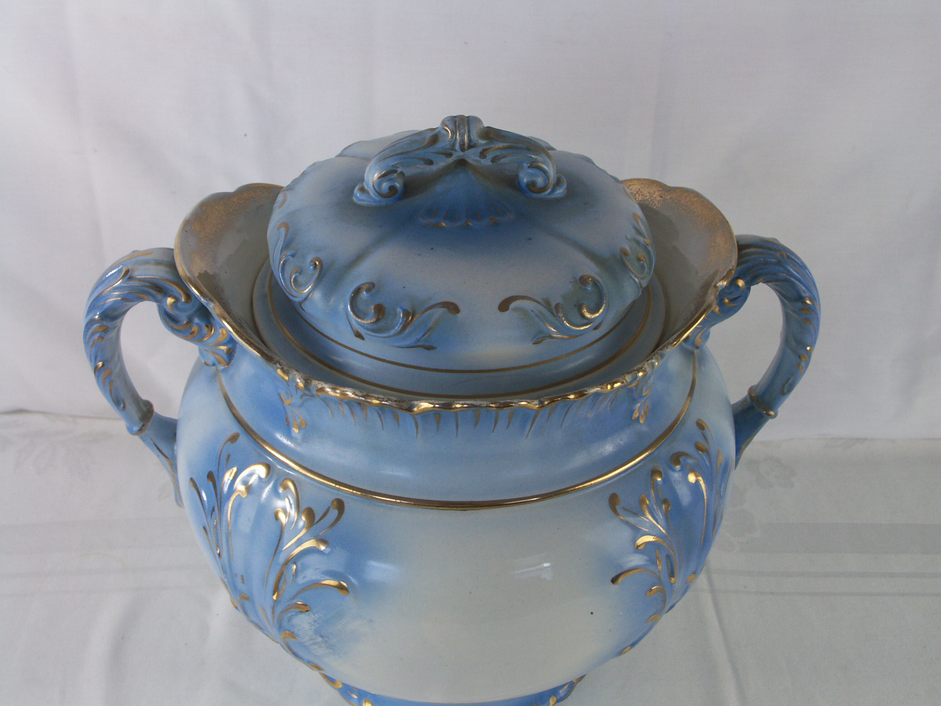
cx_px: 470
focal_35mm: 40
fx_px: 1087
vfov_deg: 36.0
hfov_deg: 46.8
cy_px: 353
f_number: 4.5
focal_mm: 10.41
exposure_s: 1/80
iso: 100
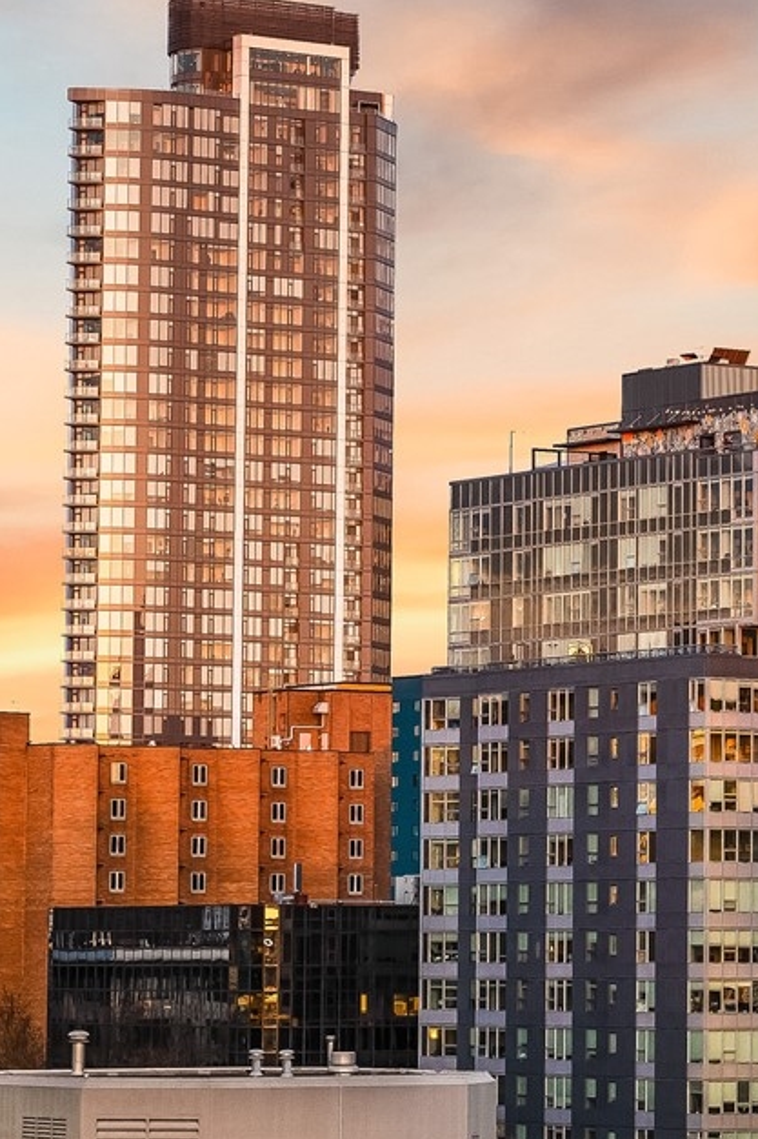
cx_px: 957
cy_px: 443
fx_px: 5056
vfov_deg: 12.8
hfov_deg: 8.5
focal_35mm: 160
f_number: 2.8
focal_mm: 59
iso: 640
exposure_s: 1/800
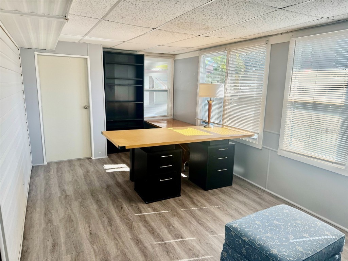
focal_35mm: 24
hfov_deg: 71.6
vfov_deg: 56.8
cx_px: 174
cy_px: 130
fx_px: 241
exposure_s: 1/317
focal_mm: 6.76
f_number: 1.78
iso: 80
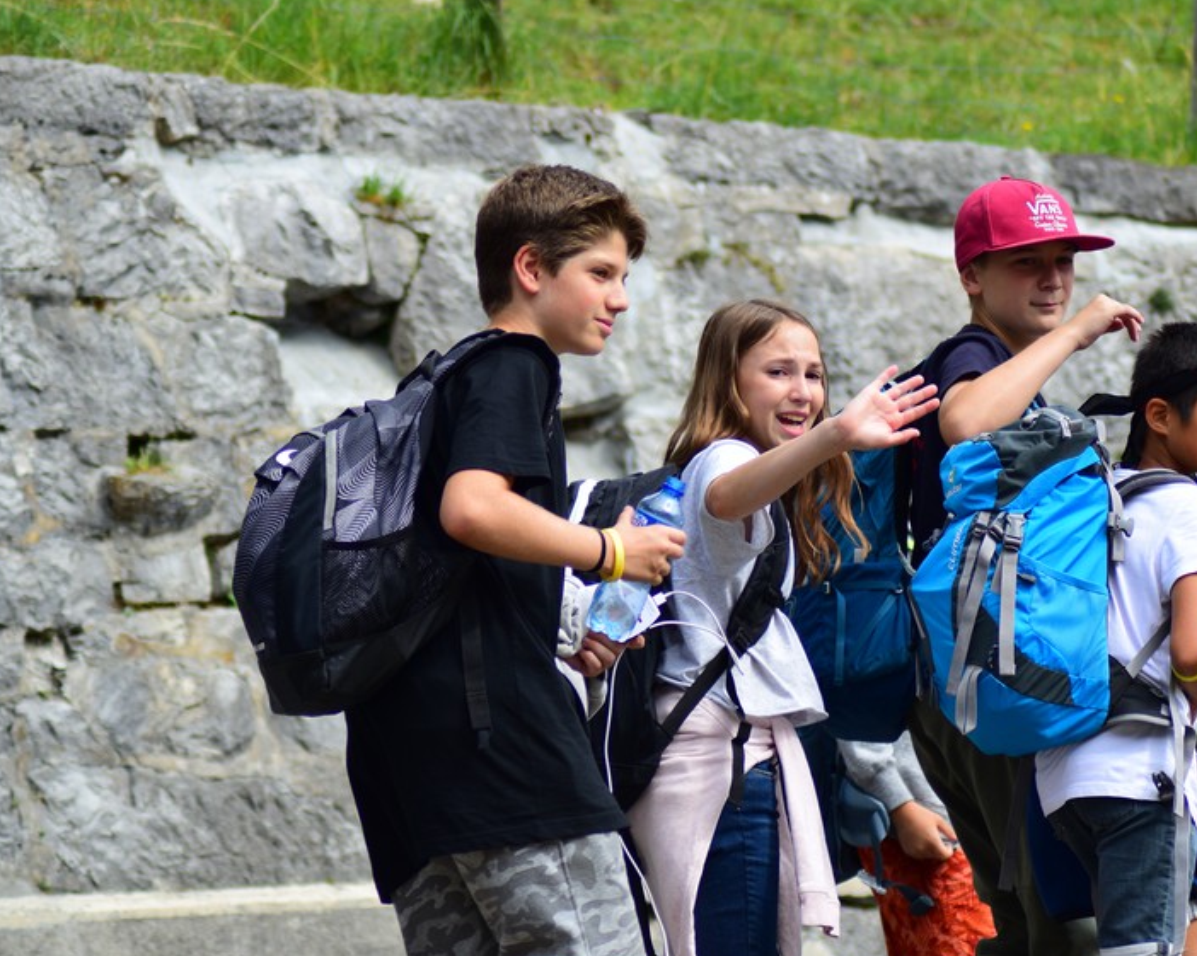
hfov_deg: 9.0
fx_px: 7638
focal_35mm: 216
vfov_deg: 7.2
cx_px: 749
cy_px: 495
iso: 160
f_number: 4
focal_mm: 105
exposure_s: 1/640
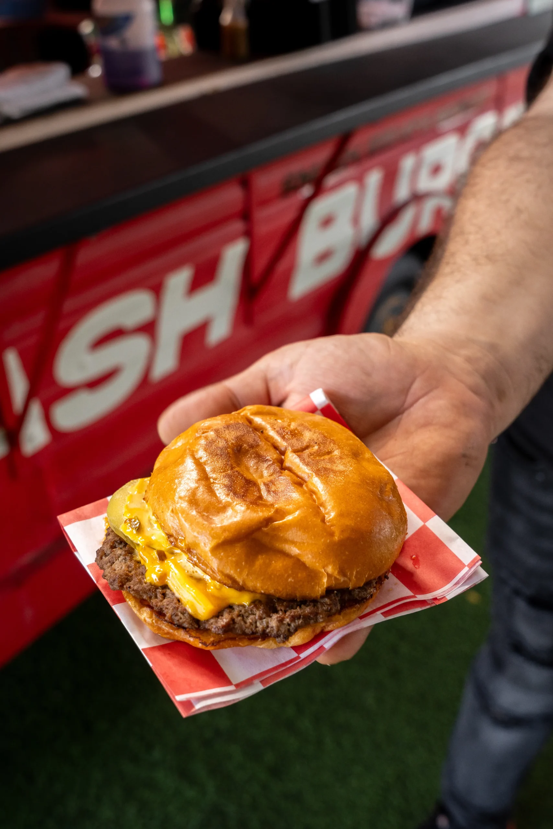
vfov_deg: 53.1
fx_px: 829
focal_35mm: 36
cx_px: 276
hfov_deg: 36.9
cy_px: 414
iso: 500
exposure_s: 1/100
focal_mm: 24
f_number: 5
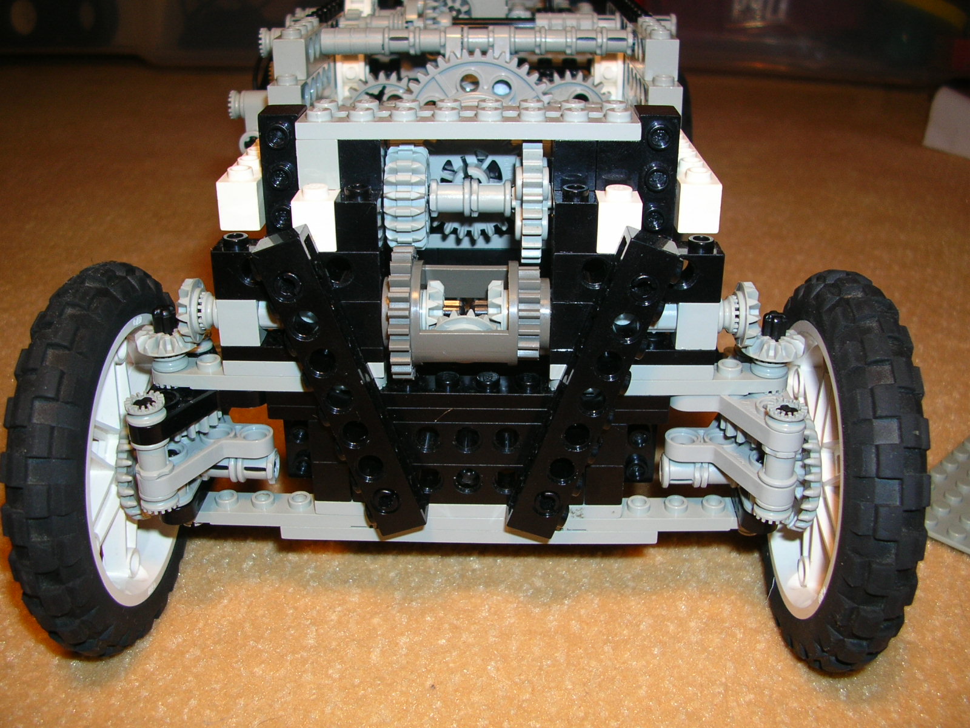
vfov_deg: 40.7
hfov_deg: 52.6
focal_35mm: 35
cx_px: 485
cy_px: 364
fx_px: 981
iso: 50
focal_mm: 5.8
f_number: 2.8
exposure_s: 1/60.1
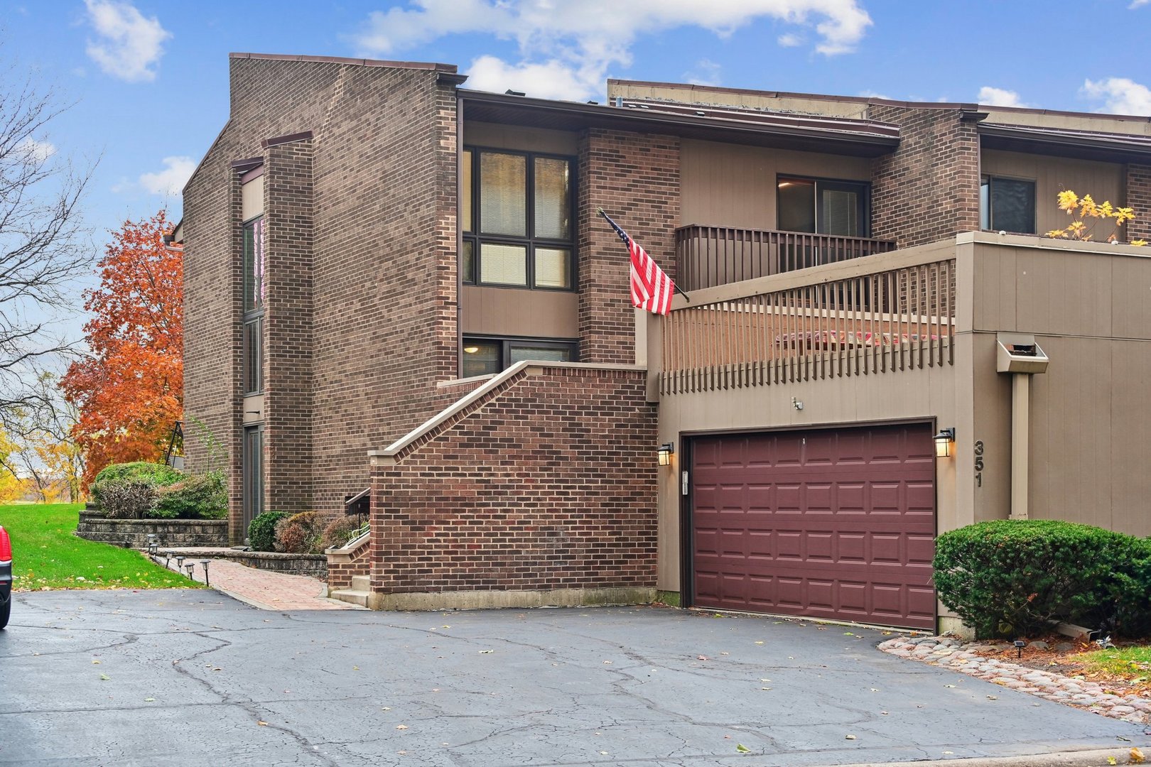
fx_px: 1662
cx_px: 576
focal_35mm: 52
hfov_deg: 38.2
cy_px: 384
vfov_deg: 26.0
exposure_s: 1/8
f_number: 8
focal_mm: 52
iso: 320
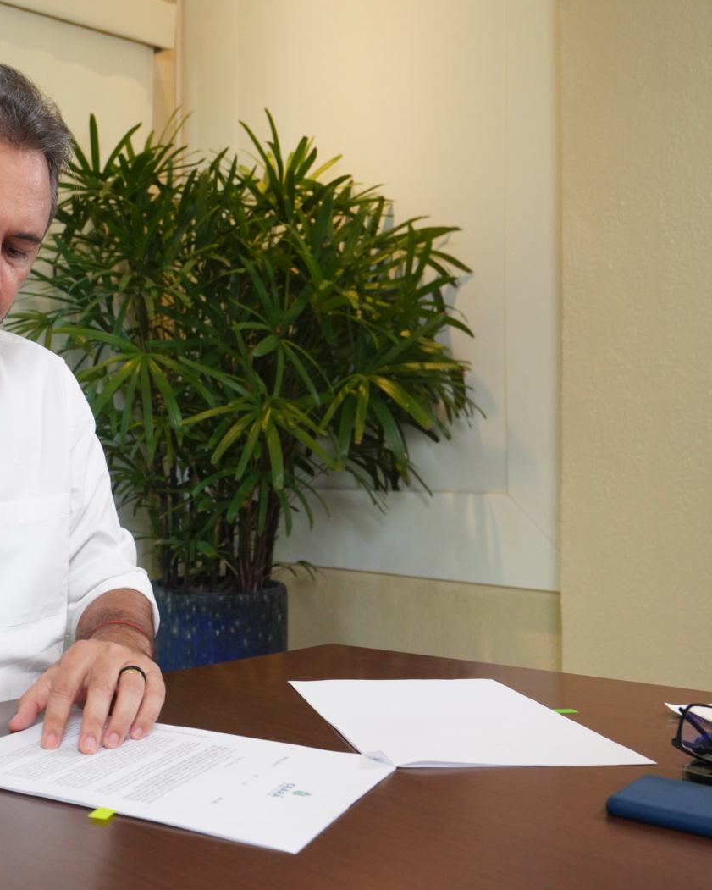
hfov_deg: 36.1
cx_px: 82
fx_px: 1027
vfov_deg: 46.8
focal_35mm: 39
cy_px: 441
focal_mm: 27
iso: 2500
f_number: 5.6
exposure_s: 1/125
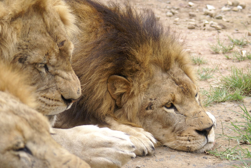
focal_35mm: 150
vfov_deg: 9.2
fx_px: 1047
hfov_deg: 13.7
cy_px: 84
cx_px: 126
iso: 160
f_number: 5.6
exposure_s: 1/160
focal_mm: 100
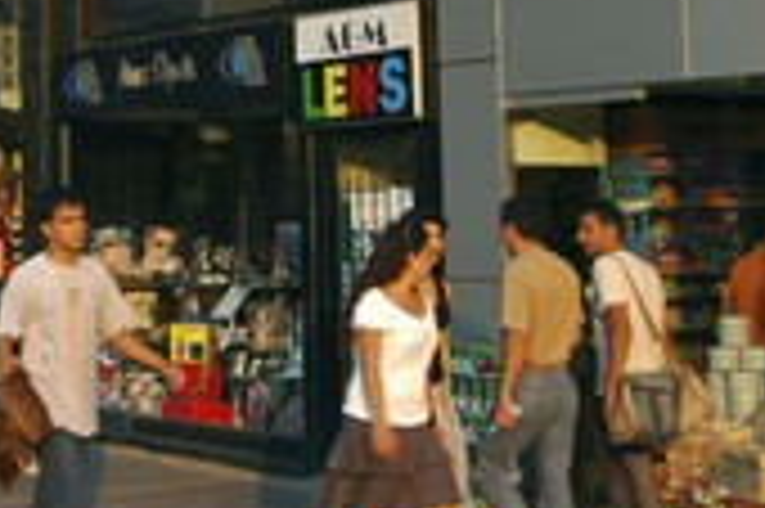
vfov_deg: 15.0
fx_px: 1889
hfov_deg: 22.2
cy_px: -18
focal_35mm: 89
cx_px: 29
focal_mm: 24
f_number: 10
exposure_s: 1/60
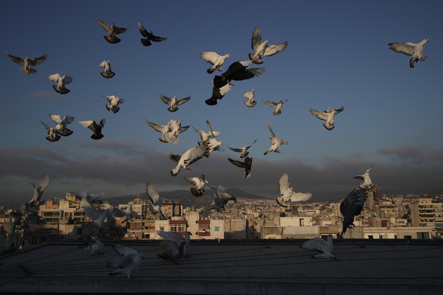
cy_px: 148
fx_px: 345
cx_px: 222
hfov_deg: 65.5
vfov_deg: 46.4
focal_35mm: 28
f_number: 4.5
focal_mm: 28
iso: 200
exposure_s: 1/2500
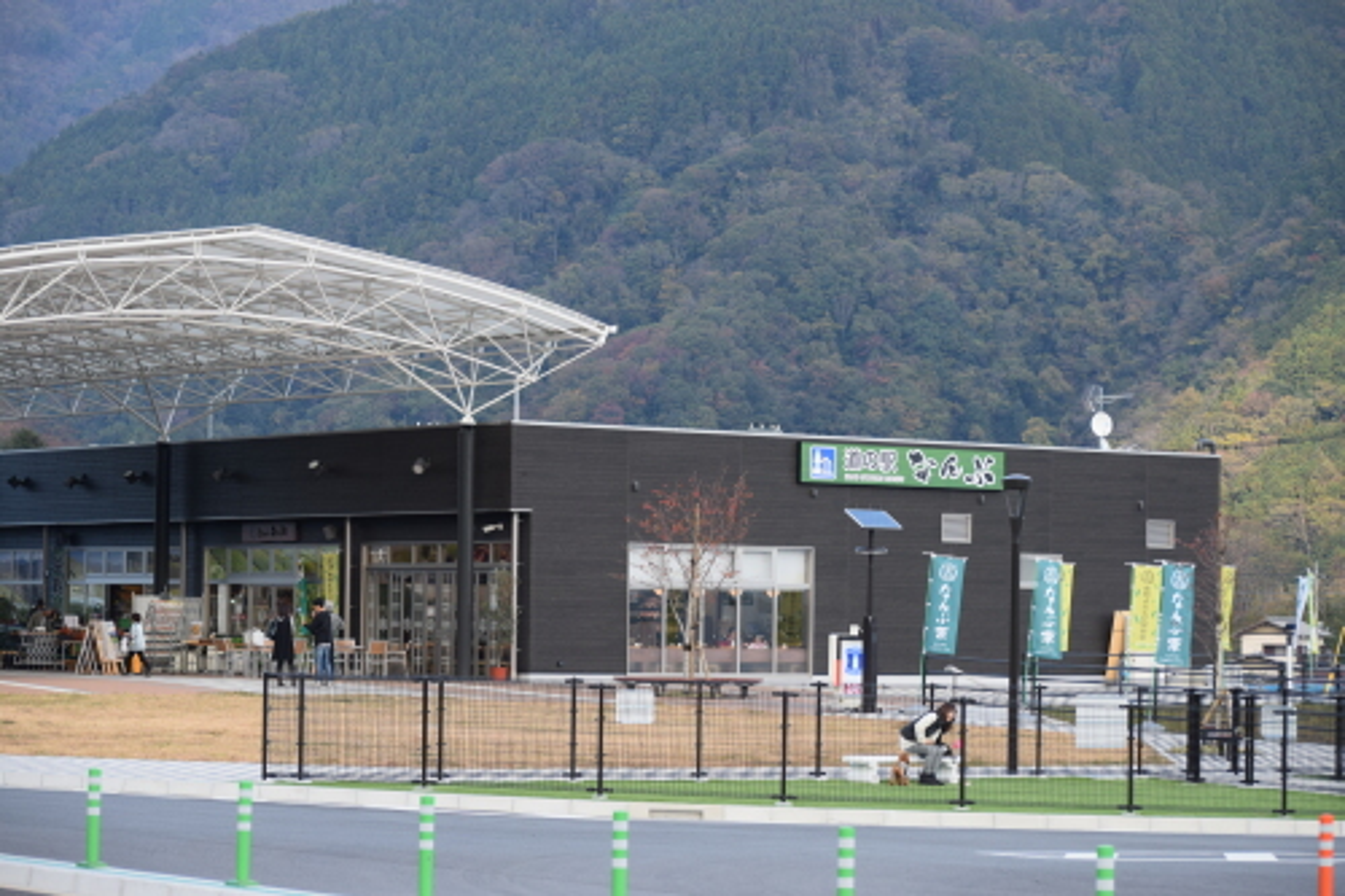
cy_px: 448
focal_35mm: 105
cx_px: 672
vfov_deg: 13.0
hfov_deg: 19.5
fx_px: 3921
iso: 400
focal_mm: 70
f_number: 5
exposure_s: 1/400
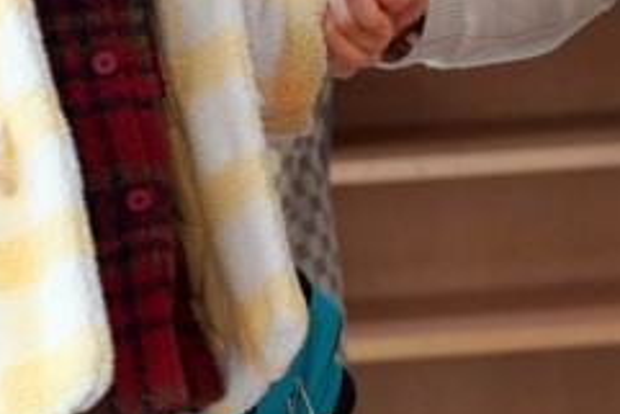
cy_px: 67
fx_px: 10615
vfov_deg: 2.2
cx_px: 147
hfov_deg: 3.3
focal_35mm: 616
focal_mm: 165
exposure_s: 1/200
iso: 1000
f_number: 4
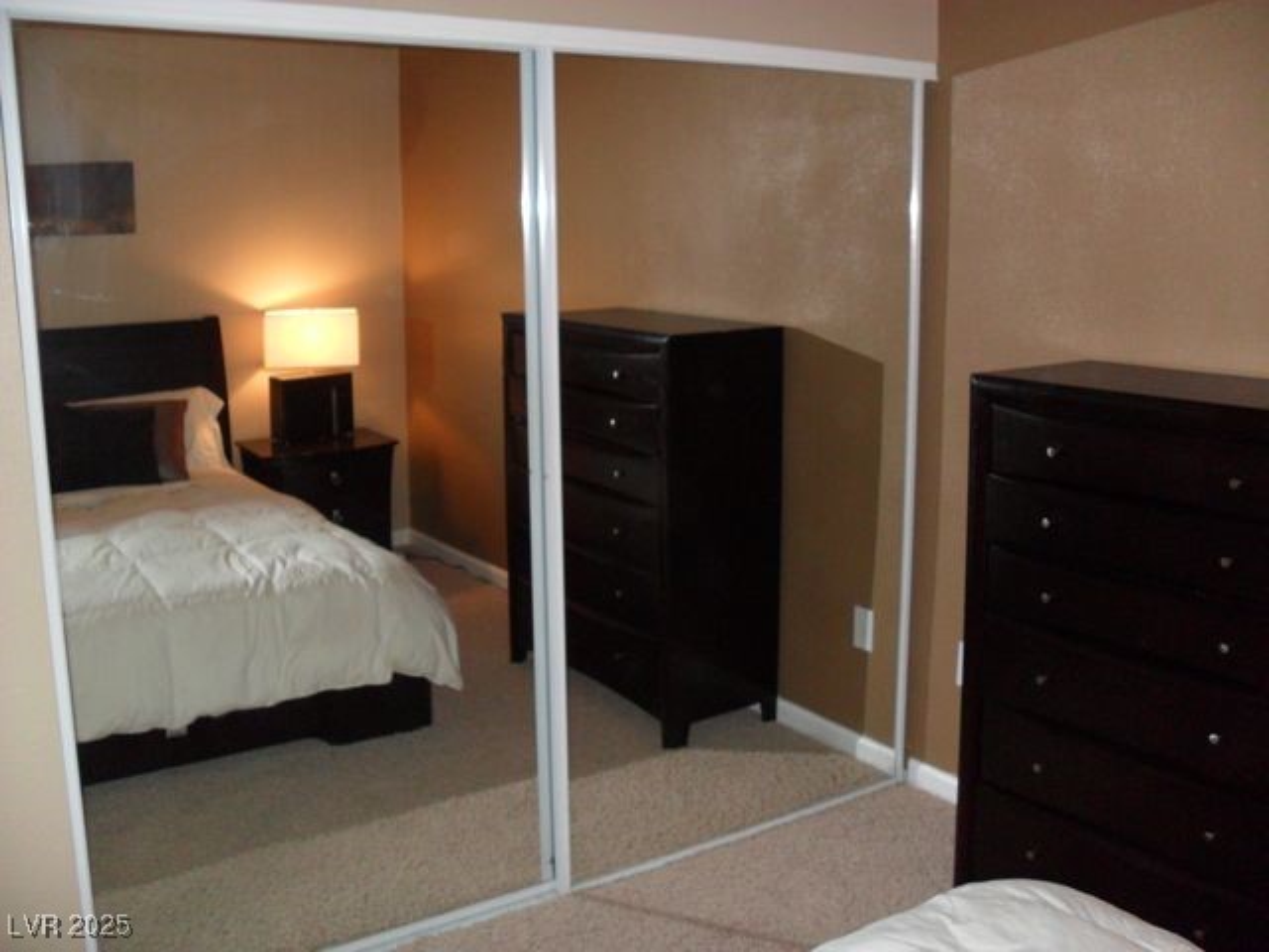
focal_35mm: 35
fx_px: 1283
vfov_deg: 40.7
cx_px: 634
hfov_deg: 52.6
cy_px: 476
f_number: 3
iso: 240
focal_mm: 6.3
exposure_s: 1/45
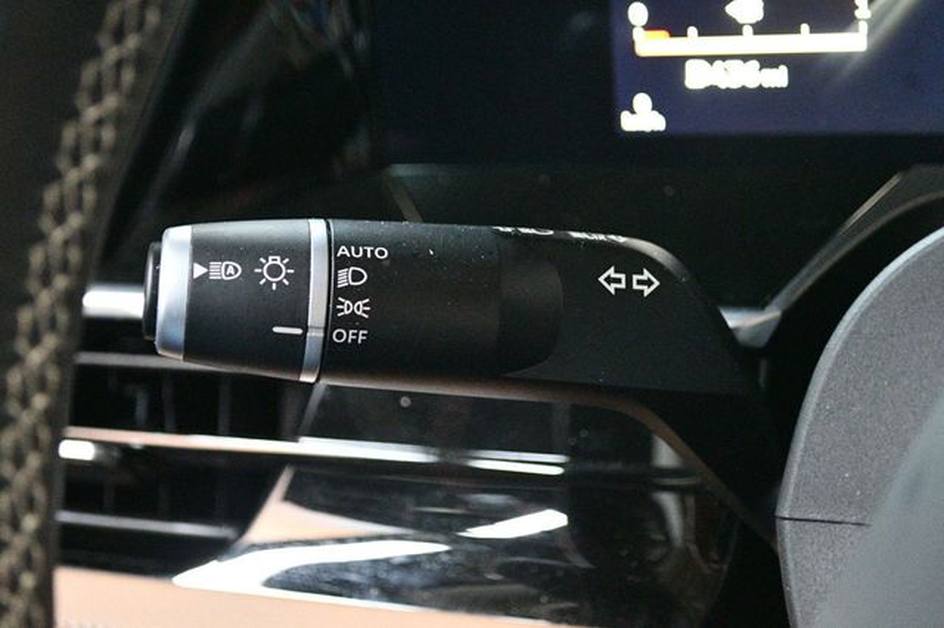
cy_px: 314
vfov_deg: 22.6
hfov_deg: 33.4
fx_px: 1572
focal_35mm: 60
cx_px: 472
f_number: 5.3
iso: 12800
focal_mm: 40
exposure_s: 1/50
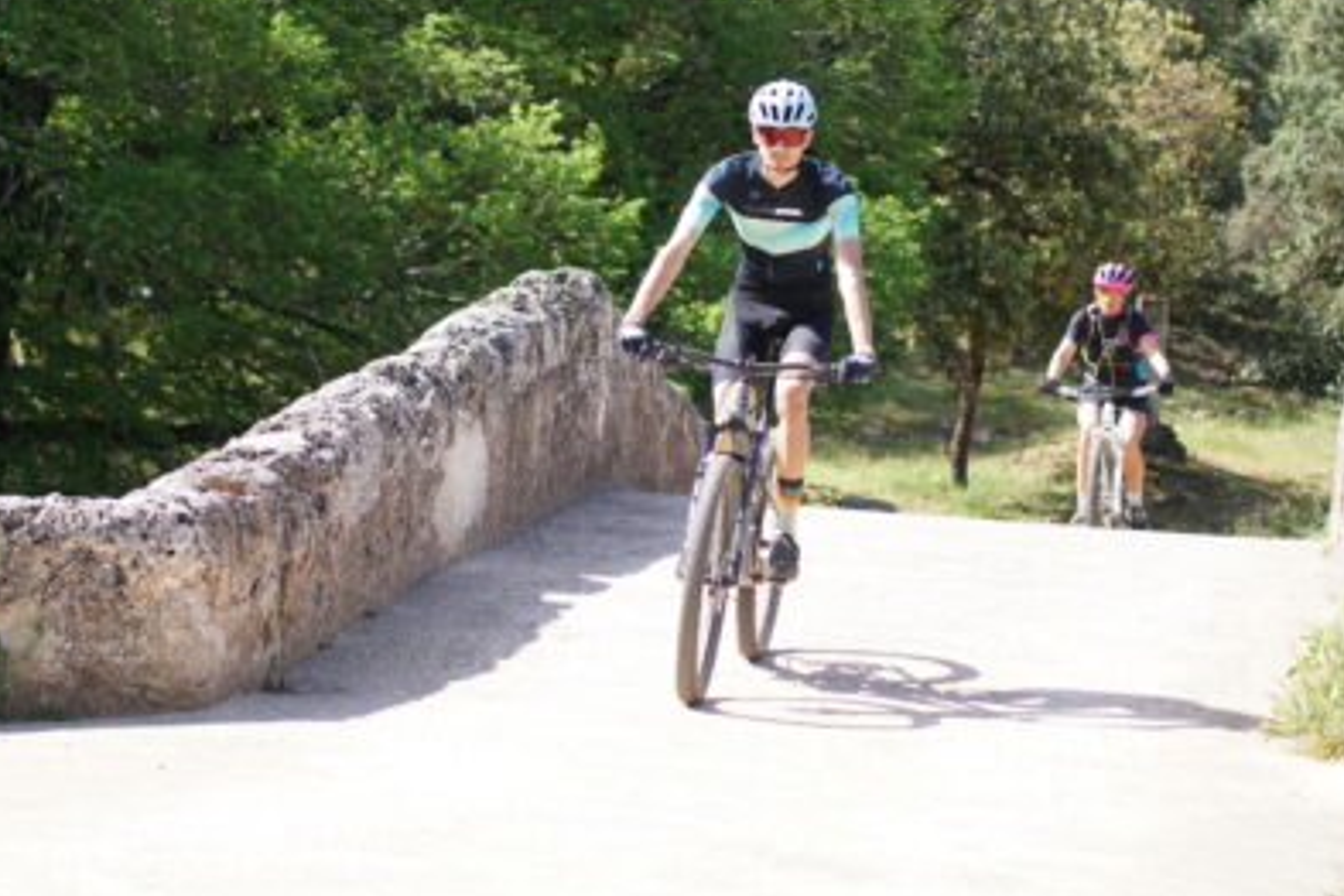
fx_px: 4666
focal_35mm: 125
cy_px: 373
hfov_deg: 16.4
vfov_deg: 11.0
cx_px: 756
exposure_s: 1/500
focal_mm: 70
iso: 125
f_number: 2.8
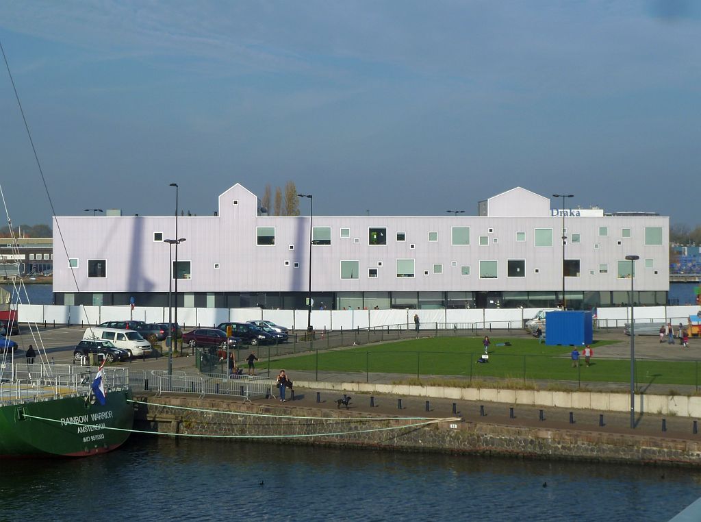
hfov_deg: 27.1
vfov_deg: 20.3
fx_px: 1454
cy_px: 261
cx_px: 350
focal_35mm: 72
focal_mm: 11.9
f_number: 5.6
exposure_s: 1/500
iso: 80
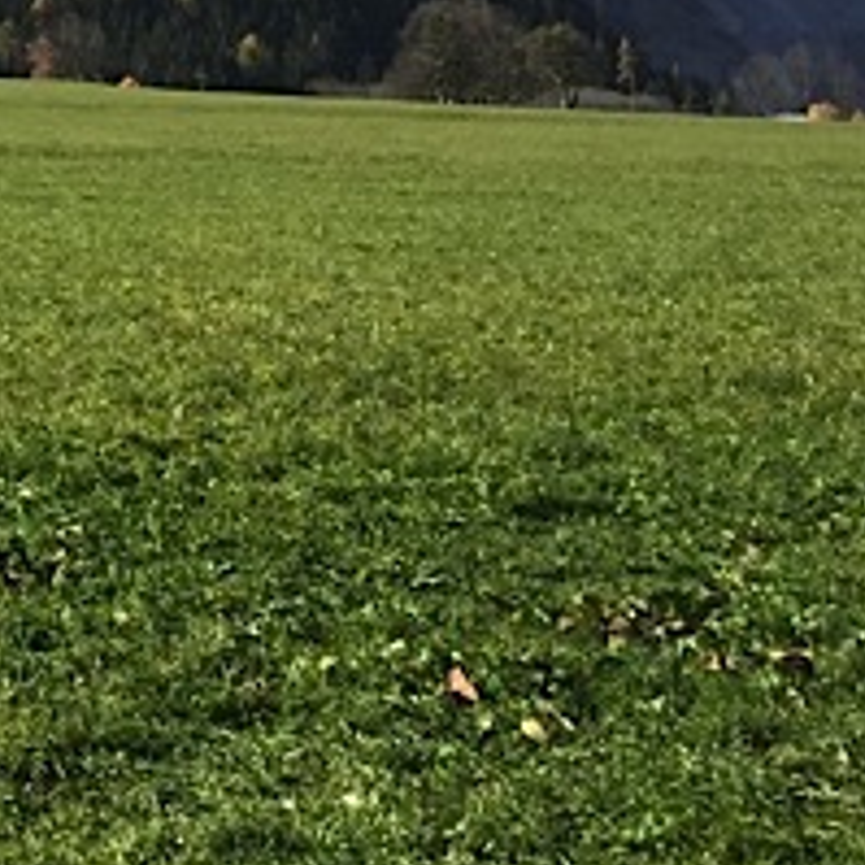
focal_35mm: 116
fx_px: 3279
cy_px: -285
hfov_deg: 13.1
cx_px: -843
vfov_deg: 14.4
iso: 32
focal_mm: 4.15
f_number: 2.2
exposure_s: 1/1319
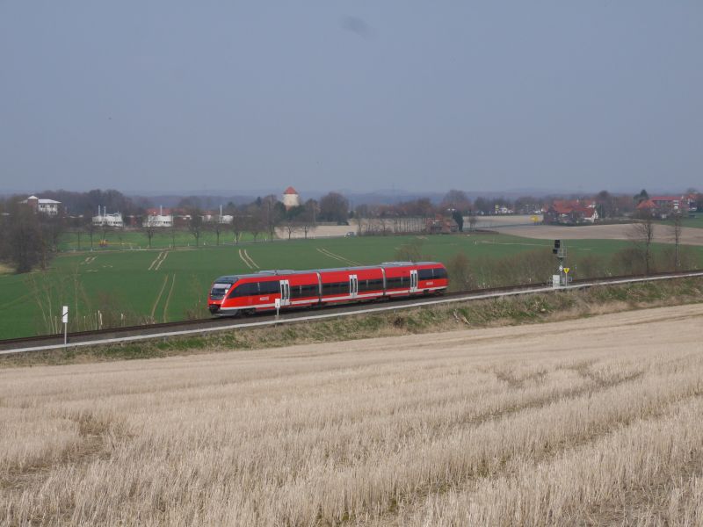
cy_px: 264
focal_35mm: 90
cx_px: 352
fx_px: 1828
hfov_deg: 21.8
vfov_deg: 16.4
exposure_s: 1/500
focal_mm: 45
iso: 400
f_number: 16
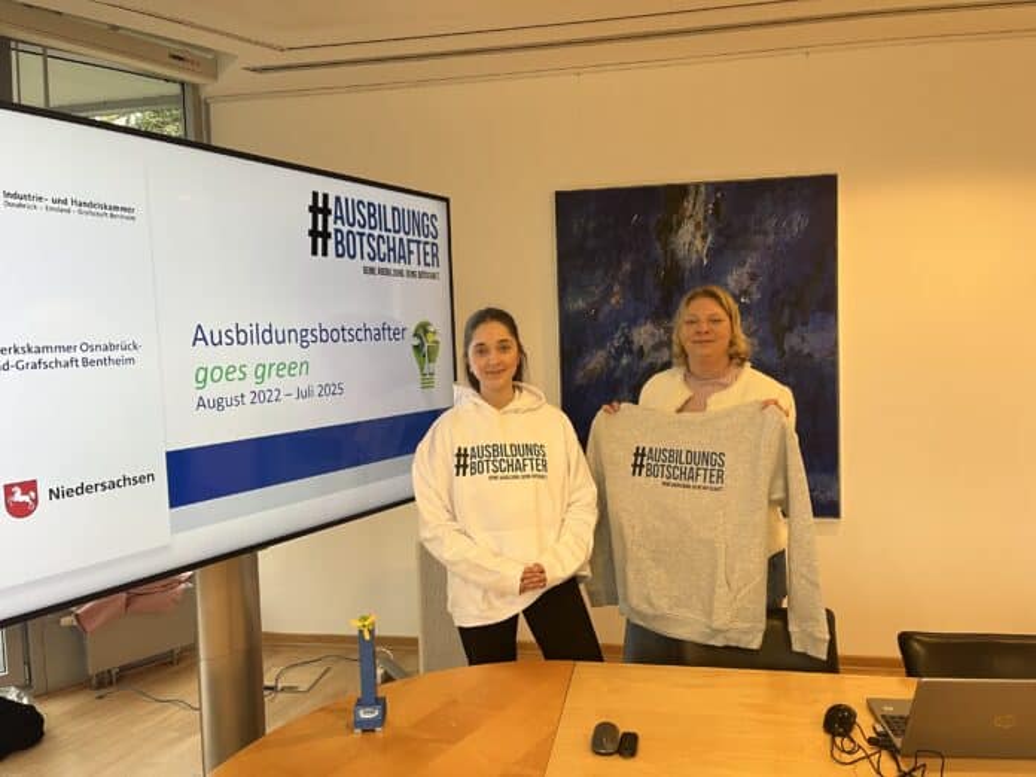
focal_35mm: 26
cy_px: 388
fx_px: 778
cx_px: 518
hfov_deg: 67.3
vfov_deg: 53.1
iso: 160
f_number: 1.6
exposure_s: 1/60
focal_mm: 5.1
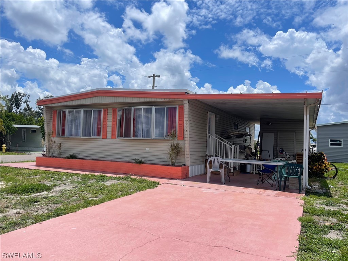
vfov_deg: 53.1
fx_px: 261
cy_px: 130
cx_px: 174
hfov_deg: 67.3
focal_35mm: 26
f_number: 1.6
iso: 32
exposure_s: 1/6993
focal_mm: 5.1
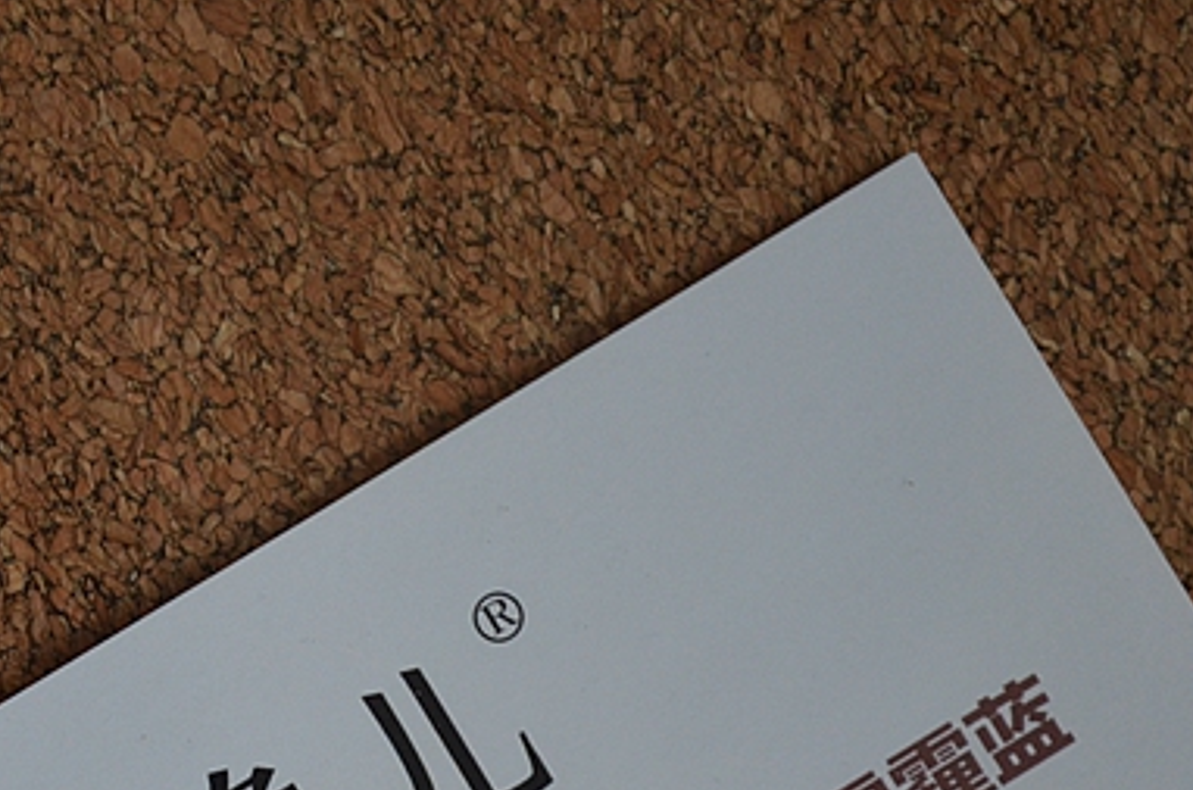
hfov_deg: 13.0
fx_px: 5192
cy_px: 762
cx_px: 178
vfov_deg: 8.7
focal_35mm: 157
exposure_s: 1/50
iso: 800
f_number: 5.6
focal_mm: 50
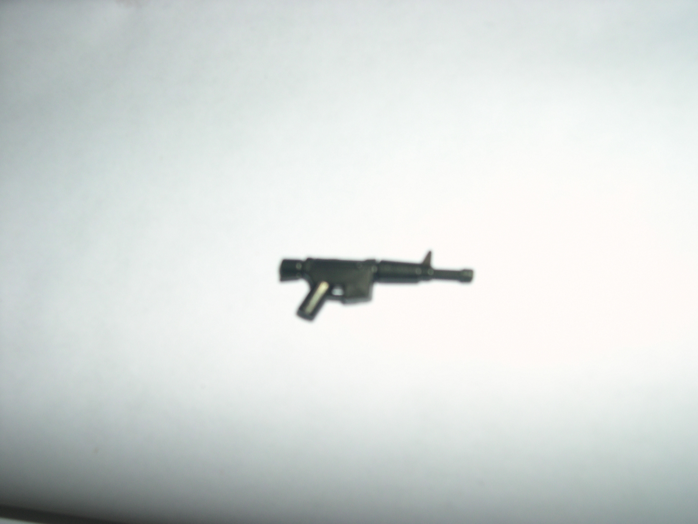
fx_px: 766
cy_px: 262
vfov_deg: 37.7
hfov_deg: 49.0
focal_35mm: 38
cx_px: 349
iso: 100
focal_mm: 8
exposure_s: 1/60
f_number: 7.6
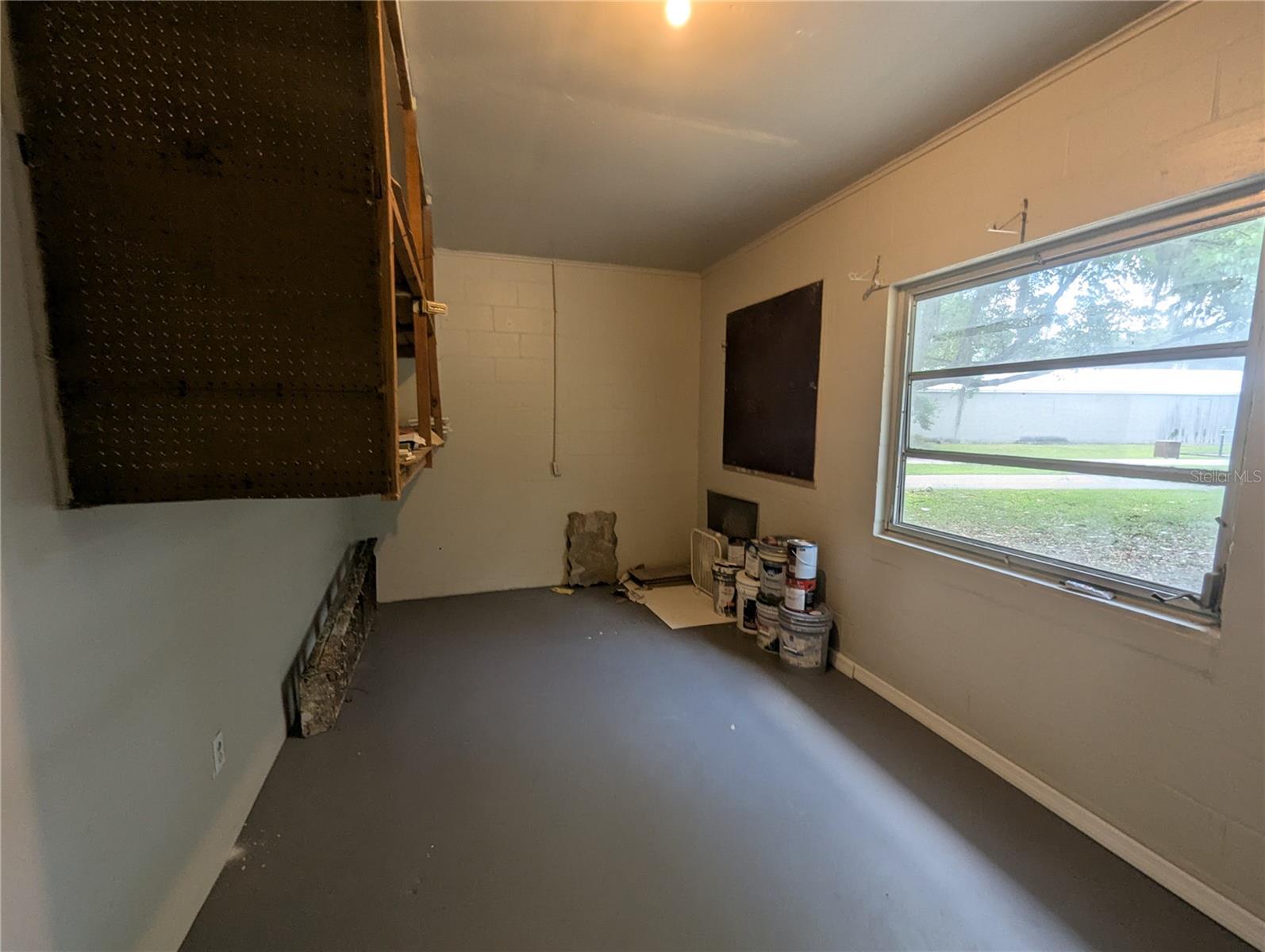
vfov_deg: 90.1
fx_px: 476
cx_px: 632
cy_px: 476
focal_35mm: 13
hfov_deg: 106.1
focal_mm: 1.95
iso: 42
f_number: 2.2
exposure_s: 1/60
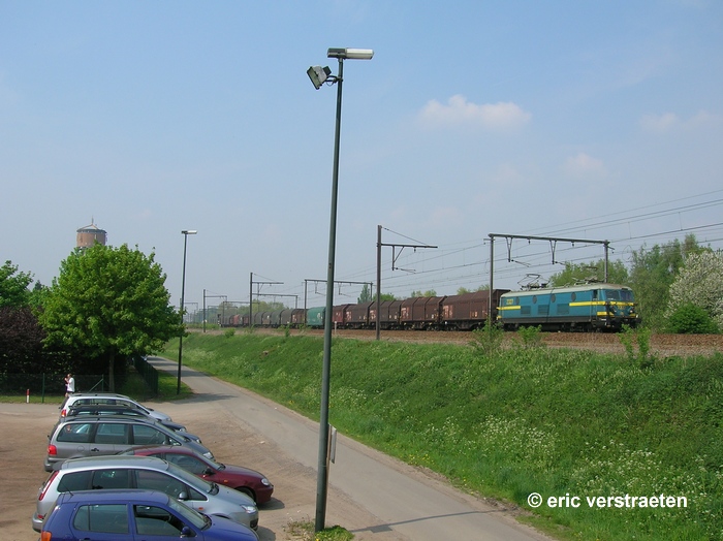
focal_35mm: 36
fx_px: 751
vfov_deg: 39.6
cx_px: 362
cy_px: 270
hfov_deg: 51.4
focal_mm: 6
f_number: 4.9
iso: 50
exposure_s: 1/483
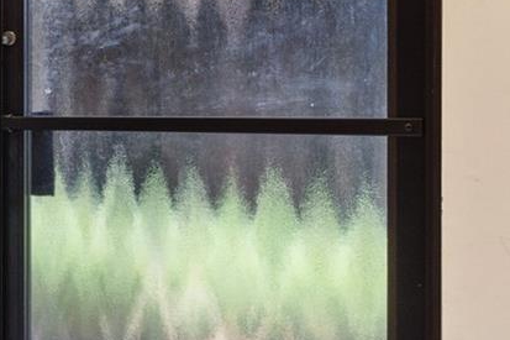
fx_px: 878
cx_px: -288
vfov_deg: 21.7
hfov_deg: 24.1
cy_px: 94
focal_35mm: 62
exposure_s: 1.3
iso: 250
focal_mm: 16
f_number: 13
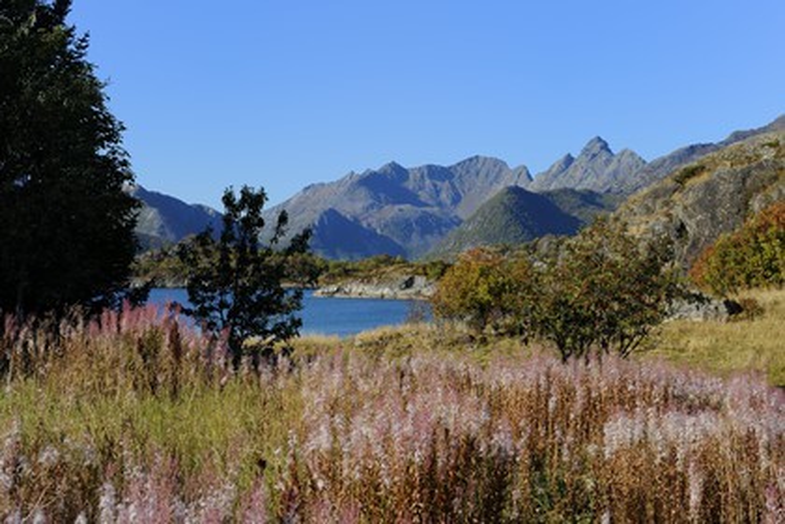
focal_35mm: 70
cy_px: 262
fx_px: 1526
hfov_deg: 28.8
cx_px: 392
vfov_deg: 19.5
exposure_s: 1/160
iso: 200
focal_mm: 70
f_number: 13
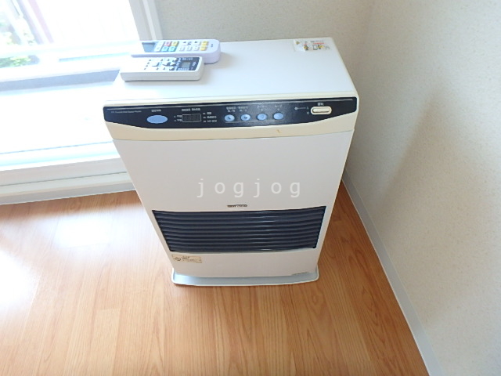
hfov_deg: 79.0
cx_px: 250
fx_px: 304
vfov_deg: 63.4
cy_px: 188
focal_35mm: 21
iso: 320
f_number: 3.5
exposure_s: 1/30
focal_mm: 3.7
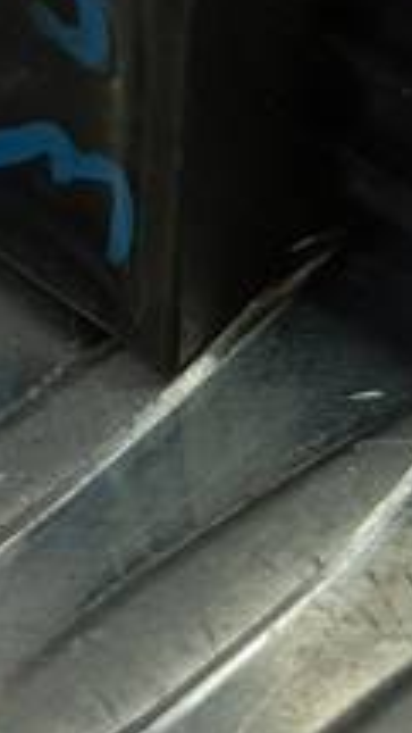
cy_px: -157
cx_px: 129
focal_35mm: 140
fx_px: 2718
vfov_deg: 14.8
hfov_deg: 8.7
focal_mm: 4.11
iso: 133
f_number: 1.6
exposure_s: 1/100
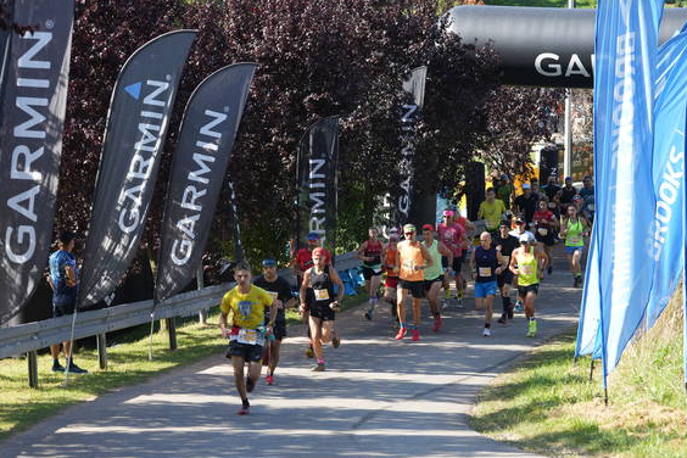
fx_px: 2404
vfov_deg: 10.9
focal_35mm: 126
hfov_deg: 16.3
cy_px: 247
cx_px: 378
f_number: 5.6
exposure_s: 1/800
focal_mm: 111
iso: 640
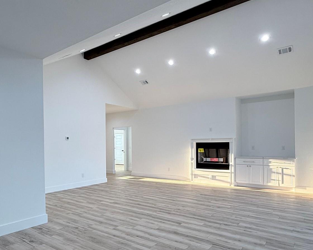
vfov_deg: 56.5
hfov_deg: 68.0
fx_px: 232
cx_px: 143
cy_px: 145
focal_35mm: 25
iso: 100
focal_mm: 2.22
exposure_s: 1/120
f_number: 2.2
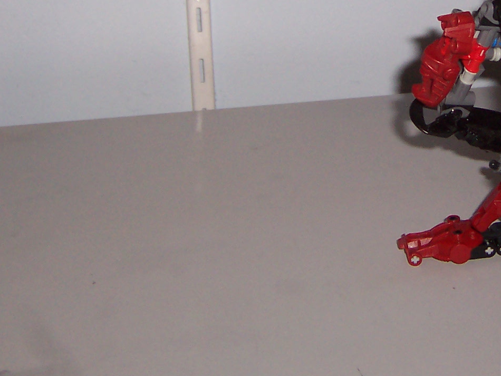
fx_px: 1115
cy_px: 34
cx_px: 413
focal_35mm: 77
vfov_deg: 18.8
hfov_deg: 24.8
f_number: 2.8
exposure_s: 1/60
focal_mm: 5.6
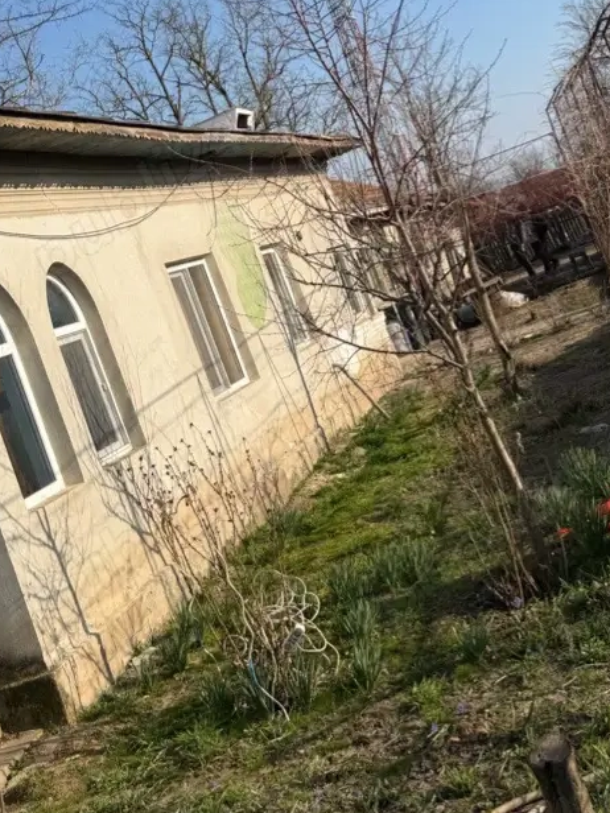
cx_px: 263
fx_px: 1222
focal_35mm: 52
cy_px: 226
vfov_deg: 36.2
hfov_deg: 28.0
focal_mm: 6.76
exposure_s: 1/4405
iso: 80
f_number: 1.78
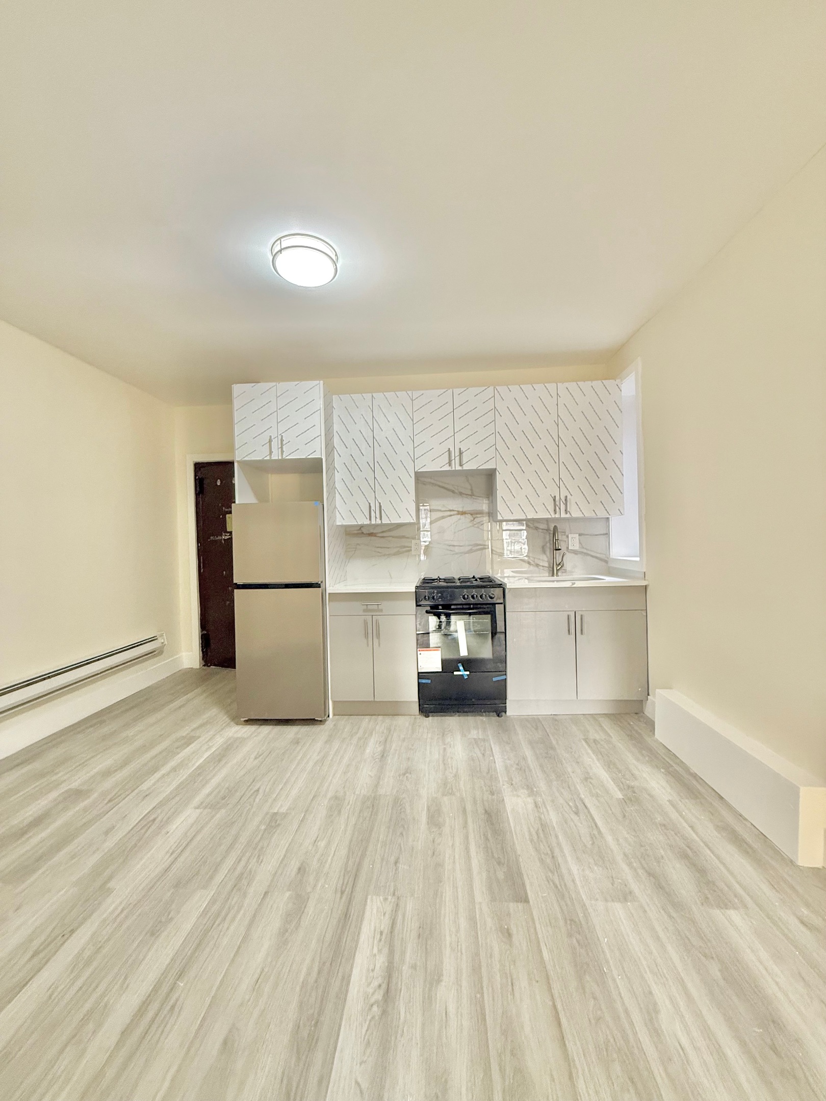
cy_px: 550
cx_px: 413
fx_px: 445
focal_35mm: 14
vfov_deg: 102.1
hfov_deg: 85.7
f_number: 2.2
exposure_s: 1/60
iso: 200
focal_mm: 2.22
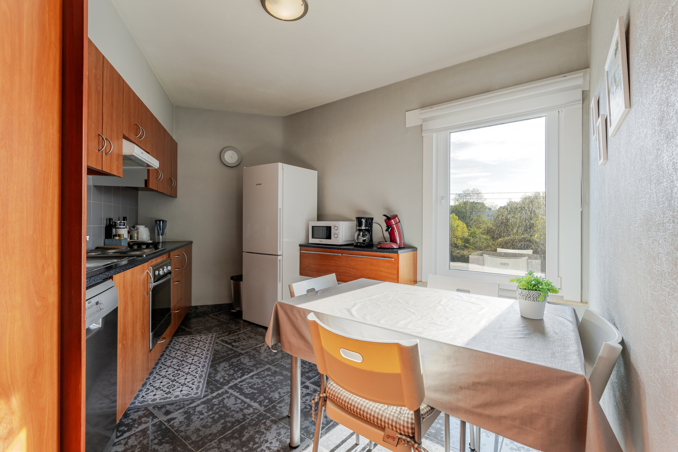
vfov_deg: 74.8
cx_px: 339
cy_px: 226
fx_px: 296
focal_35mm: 16
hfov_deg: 97.8
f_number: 11
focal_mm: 15.7
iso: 250
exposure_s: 1/50
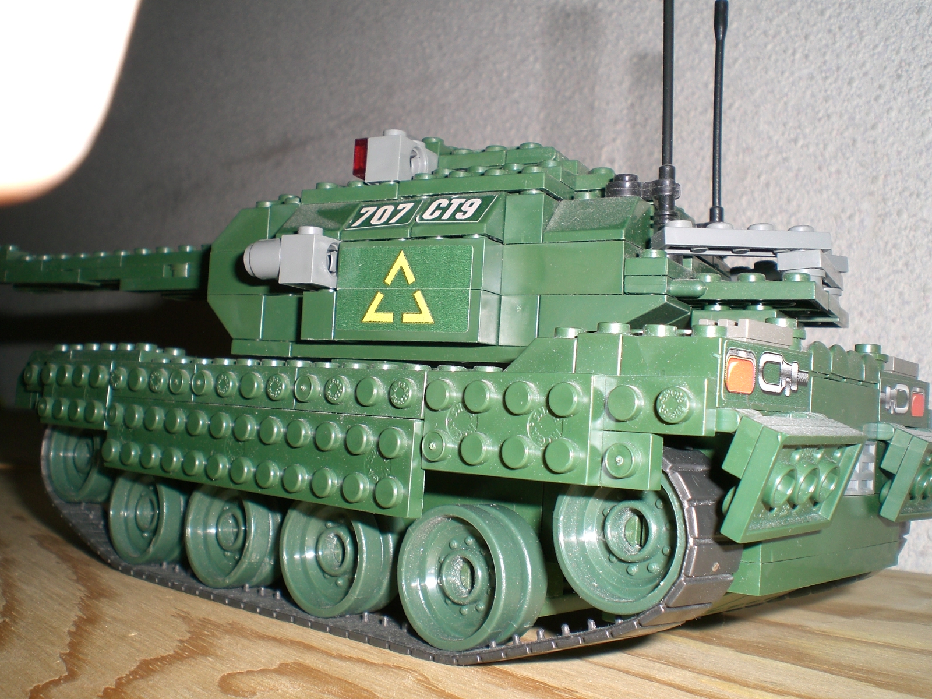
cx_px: 466
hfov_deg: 49.0
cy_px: 350
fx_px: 1023
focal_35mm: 38
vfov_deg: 37.7
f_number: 4.4
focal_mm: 6.3
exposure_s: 1/60
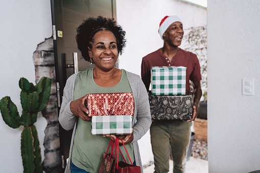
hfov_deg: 54.4
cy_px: 86
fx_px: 253
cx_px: 130
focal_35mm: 35
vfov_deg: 37.8
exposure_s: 1/640
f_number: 2.2
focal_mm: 35
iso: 500
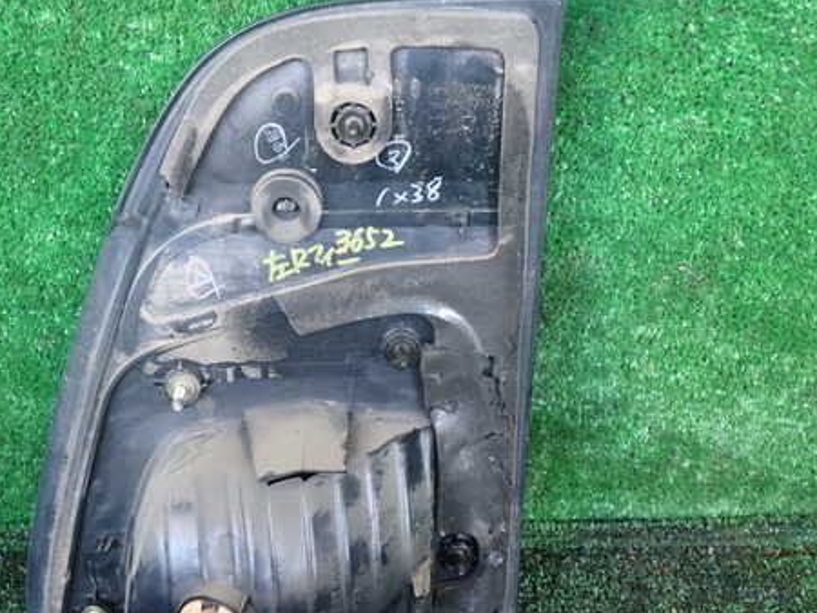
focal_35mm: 40
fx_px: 945
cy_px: 316
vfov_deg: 36.0
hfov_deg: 46.5
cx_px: 321
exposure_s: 1/40
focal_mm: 5.4
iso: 200
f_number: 2.3
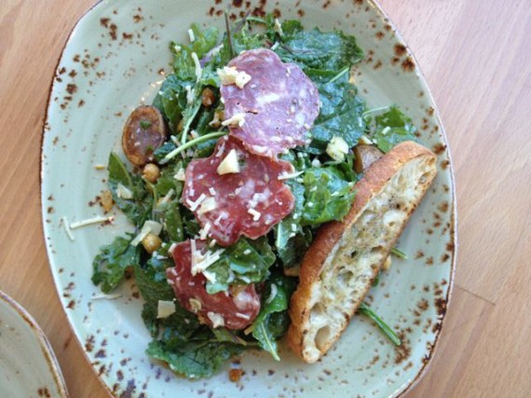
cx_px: 266
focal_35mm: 35
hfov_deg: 52.6
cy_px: 199
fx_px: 537
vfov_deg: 40.7
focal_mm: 4.28
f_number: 2.4
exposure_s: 1/60
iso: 64
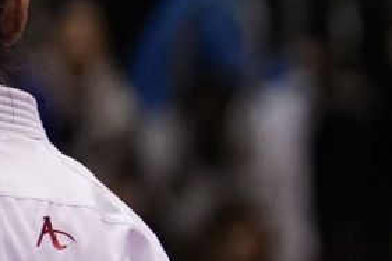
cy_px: 243
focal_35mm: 994
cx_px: 1154
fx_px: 10817
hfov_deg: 2.1
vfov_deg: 1.4
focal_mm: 155
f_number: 2.8
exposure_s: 1/1000
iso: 4000
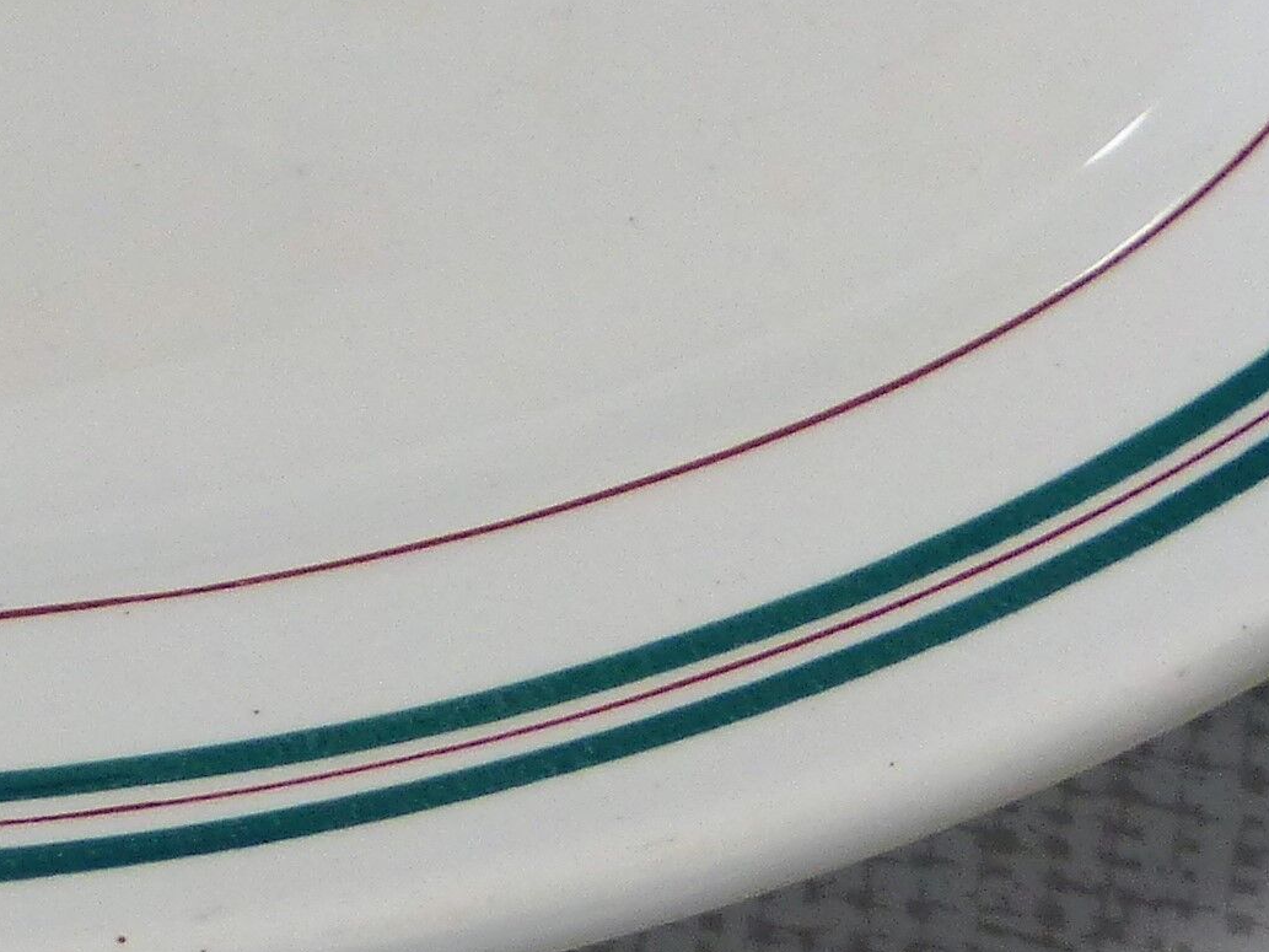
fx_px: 6673
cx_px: -280
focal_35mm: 182
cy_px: -247
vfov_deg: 8.1
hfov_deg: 10.7
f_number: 2.8
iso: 100
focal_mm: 8.4
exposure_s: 1/25
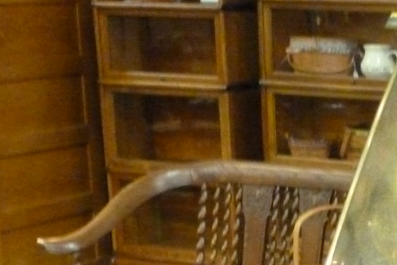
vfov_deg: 12.3
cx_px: 689
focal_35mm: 110
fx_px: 1213
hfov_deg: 16.1
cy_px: 263
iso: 800
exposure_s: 1/15
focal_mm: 5.4
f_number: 3.5
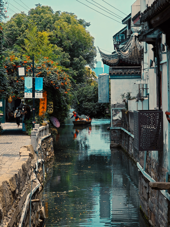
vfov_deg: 16.4
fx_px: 786
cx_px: 85
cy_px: 114
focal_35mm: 120
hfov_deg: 12.3
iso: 50
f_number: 2.5
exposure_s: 1/926
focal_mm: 19.4
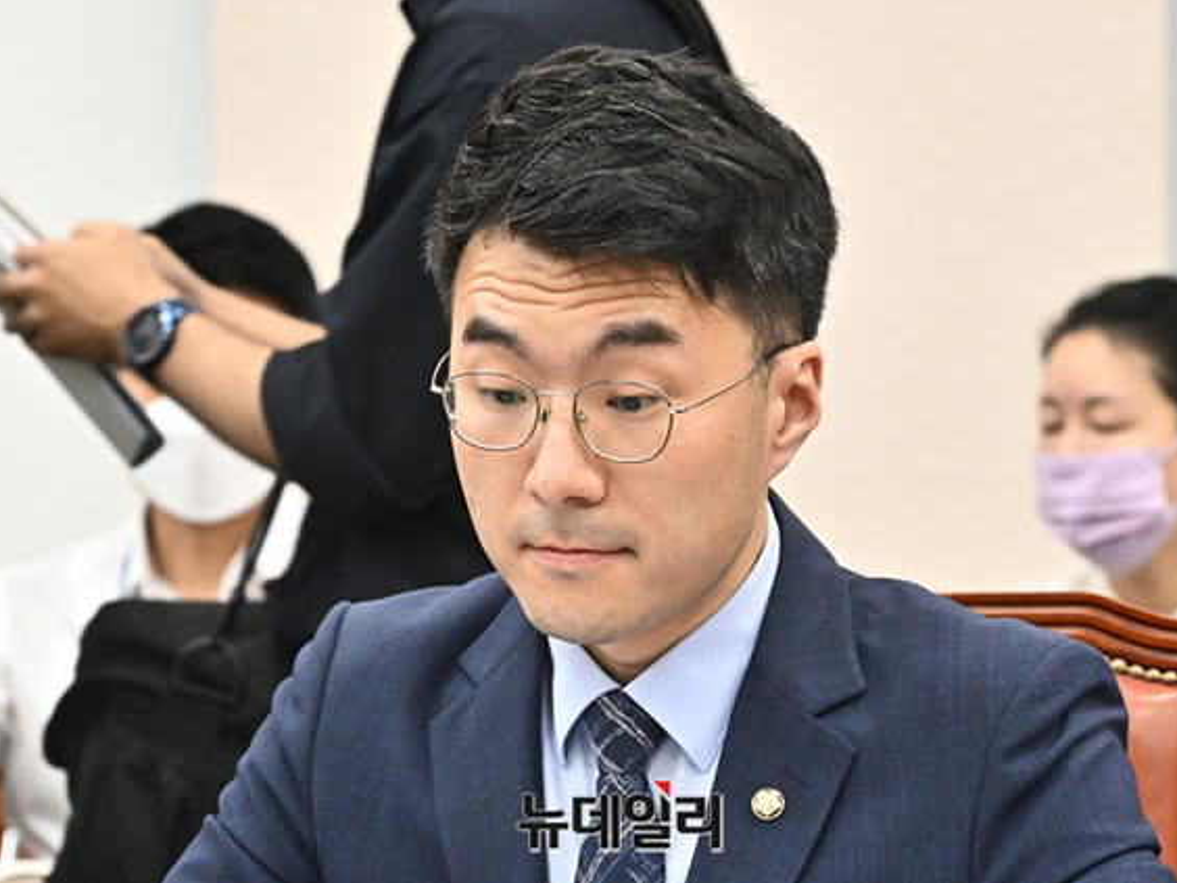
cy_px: 442
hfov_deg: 15.1
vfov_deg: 11.3
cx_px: 618
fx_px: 4454
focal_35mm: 131
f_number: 6.3
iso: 3200
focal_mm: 120
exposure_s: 1/250
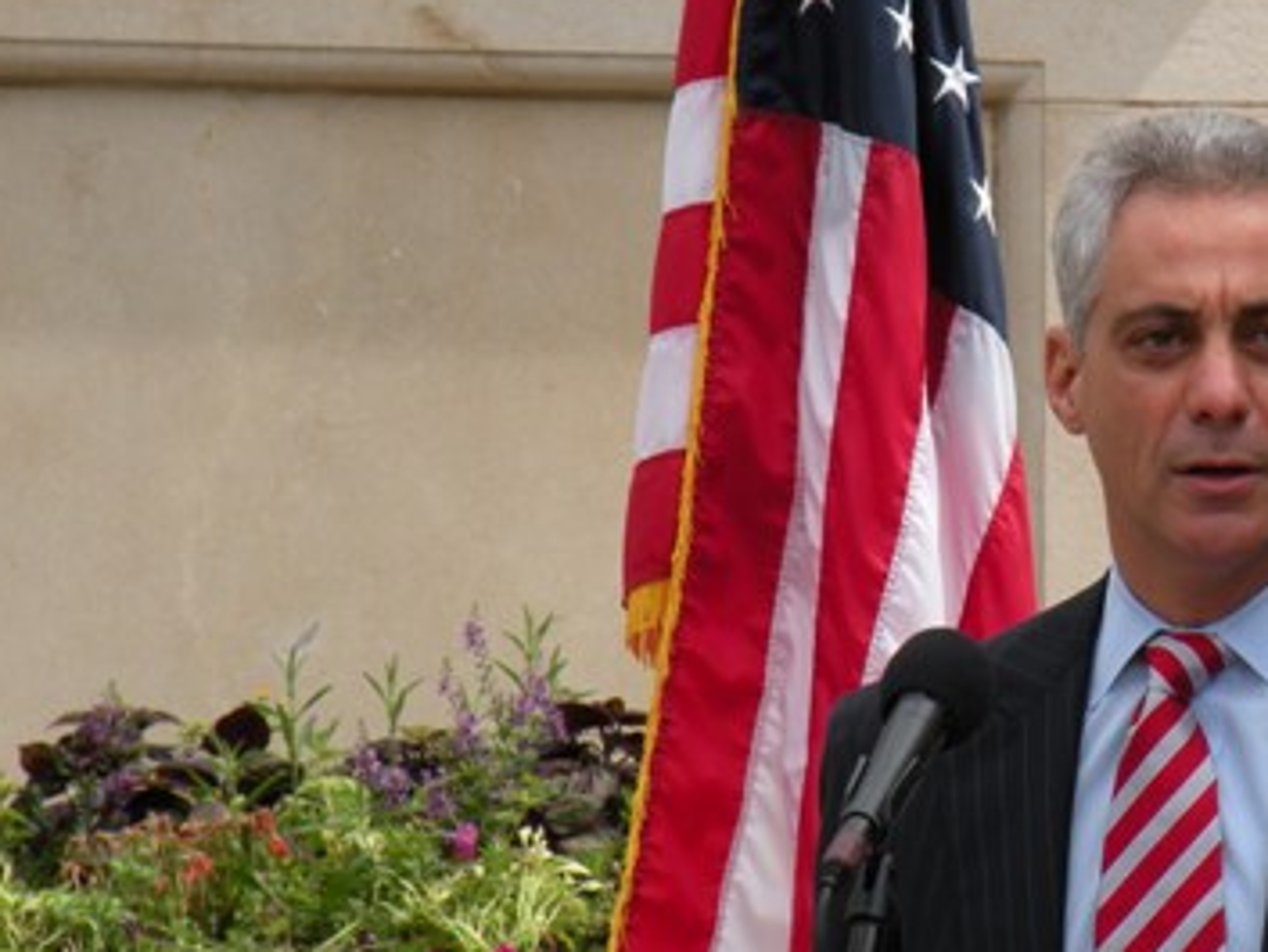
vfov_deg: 4.4
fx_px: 12495
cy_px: 410
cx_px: 1074
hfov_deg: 5.8
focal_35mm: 341
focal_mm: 33.3
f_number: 5.6
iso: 64
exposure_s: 1/195
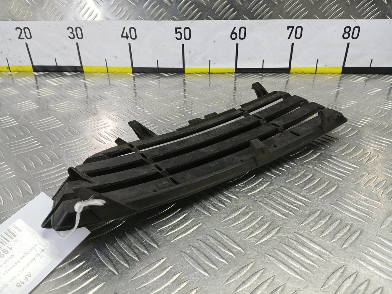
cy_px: 147
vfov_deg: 58.9
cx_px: 196
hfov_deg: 73.9
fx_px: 260
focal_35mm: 23
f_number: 1.6
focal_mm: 4.11
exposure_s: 1/50
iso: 163
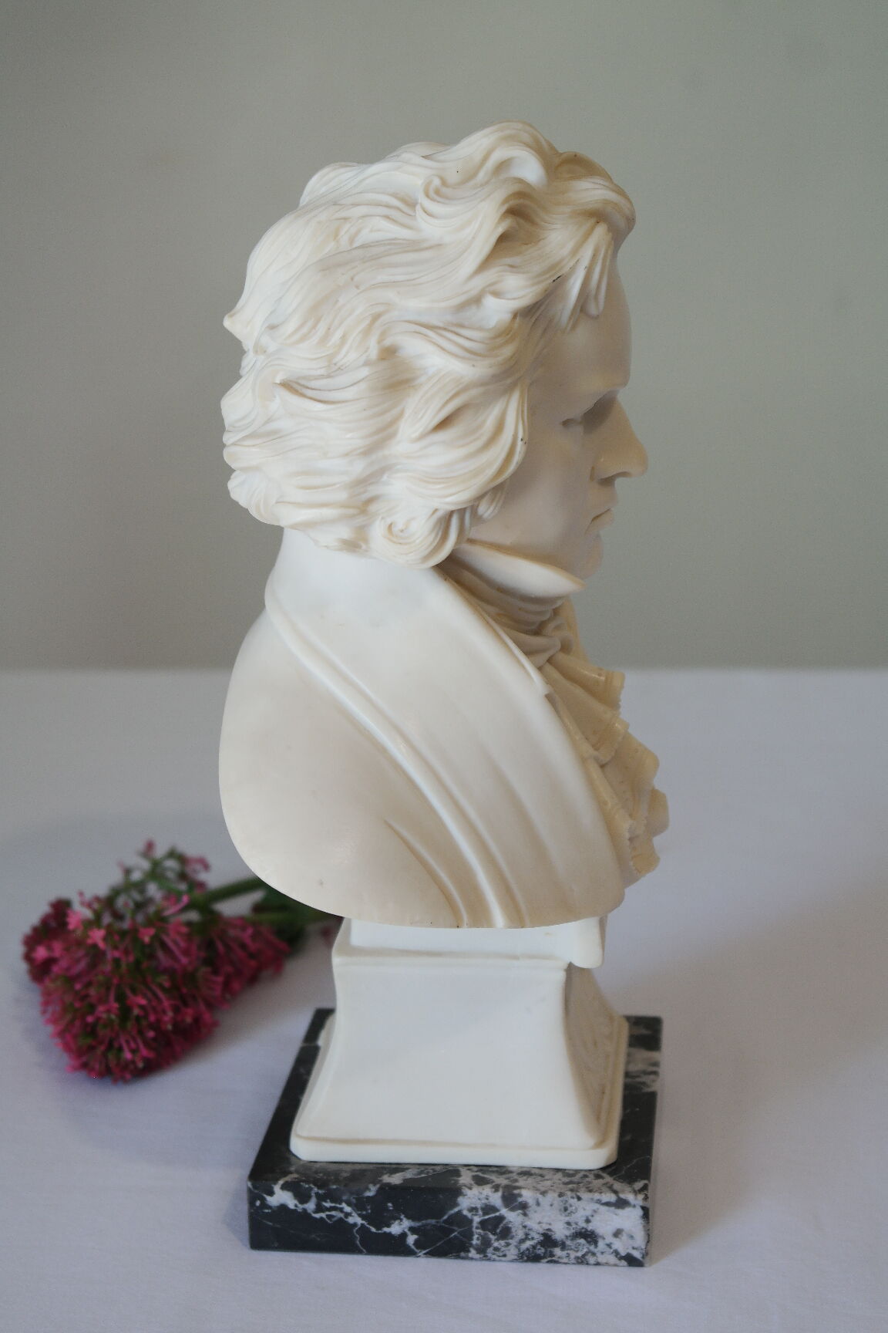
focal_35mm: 69
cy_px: 666
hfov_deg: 19.7
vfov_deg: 29.2
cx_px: 444
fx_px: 2553
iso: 400
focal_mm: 45
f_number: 5.6
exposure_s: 1/30
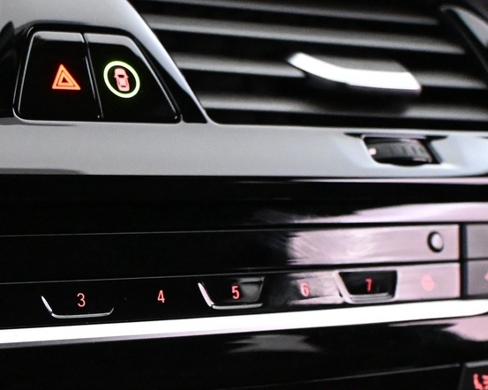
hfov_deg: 23.4
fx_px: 1132
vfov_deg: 19.1
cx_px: 11
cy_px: 371
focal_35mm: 78
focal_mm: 19
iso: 7200
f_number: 3.8
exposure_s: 1/60
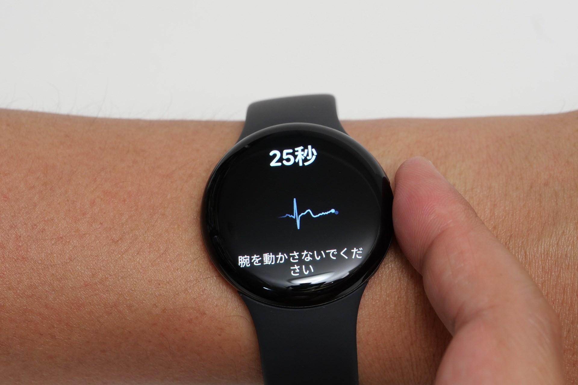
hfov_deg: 16.5
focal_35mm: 124
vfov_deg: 11.1
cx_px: 289
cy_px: 192
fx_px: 1991
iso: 400
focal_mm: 60
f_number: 7.1
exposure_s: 1/30
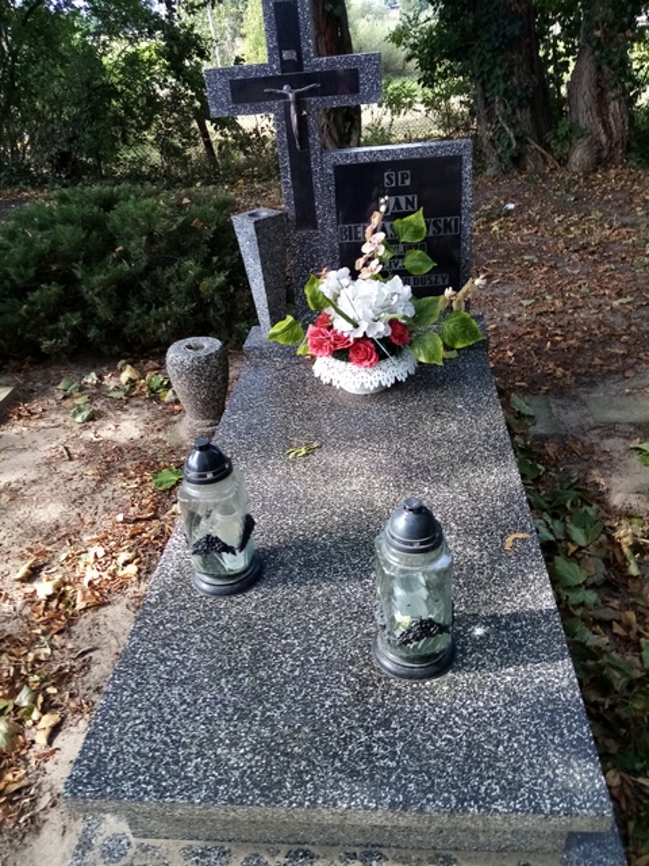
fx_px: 650
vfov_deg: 67.3
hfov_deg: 53.1
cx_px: 324
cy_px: 433
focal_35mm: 26
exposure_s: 1/100
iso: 111
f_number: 1.8
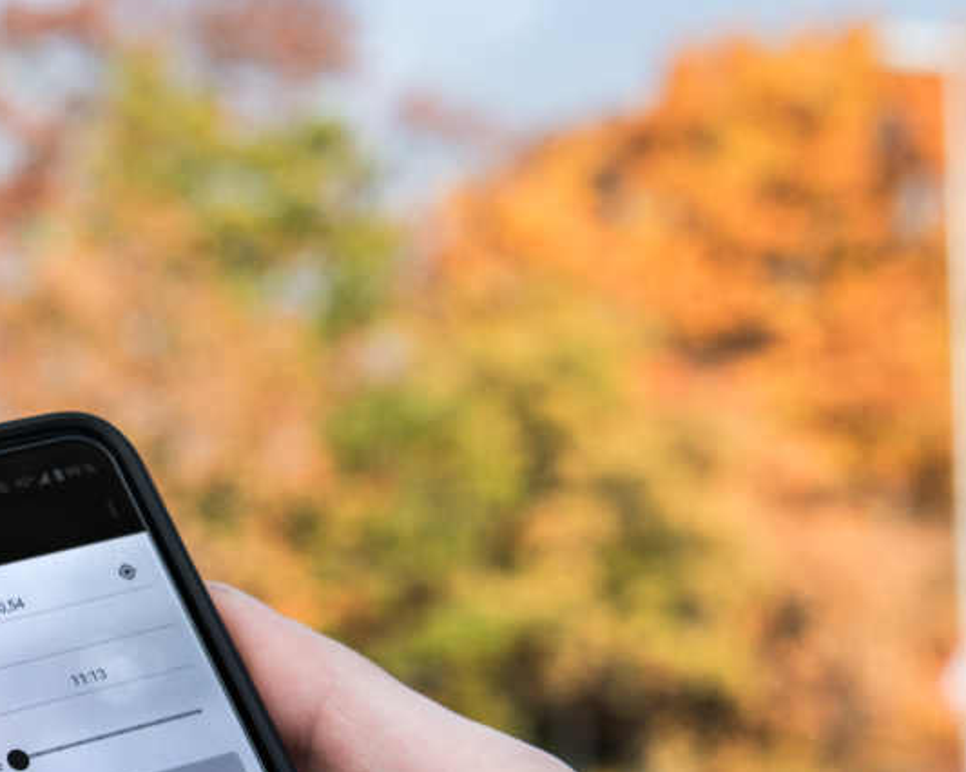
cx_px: 7
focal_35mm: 115
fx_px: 3287
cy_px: 681
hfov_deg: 16.4
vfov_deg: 13.3
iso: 64
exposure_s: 1/160
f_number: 5
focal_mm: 34
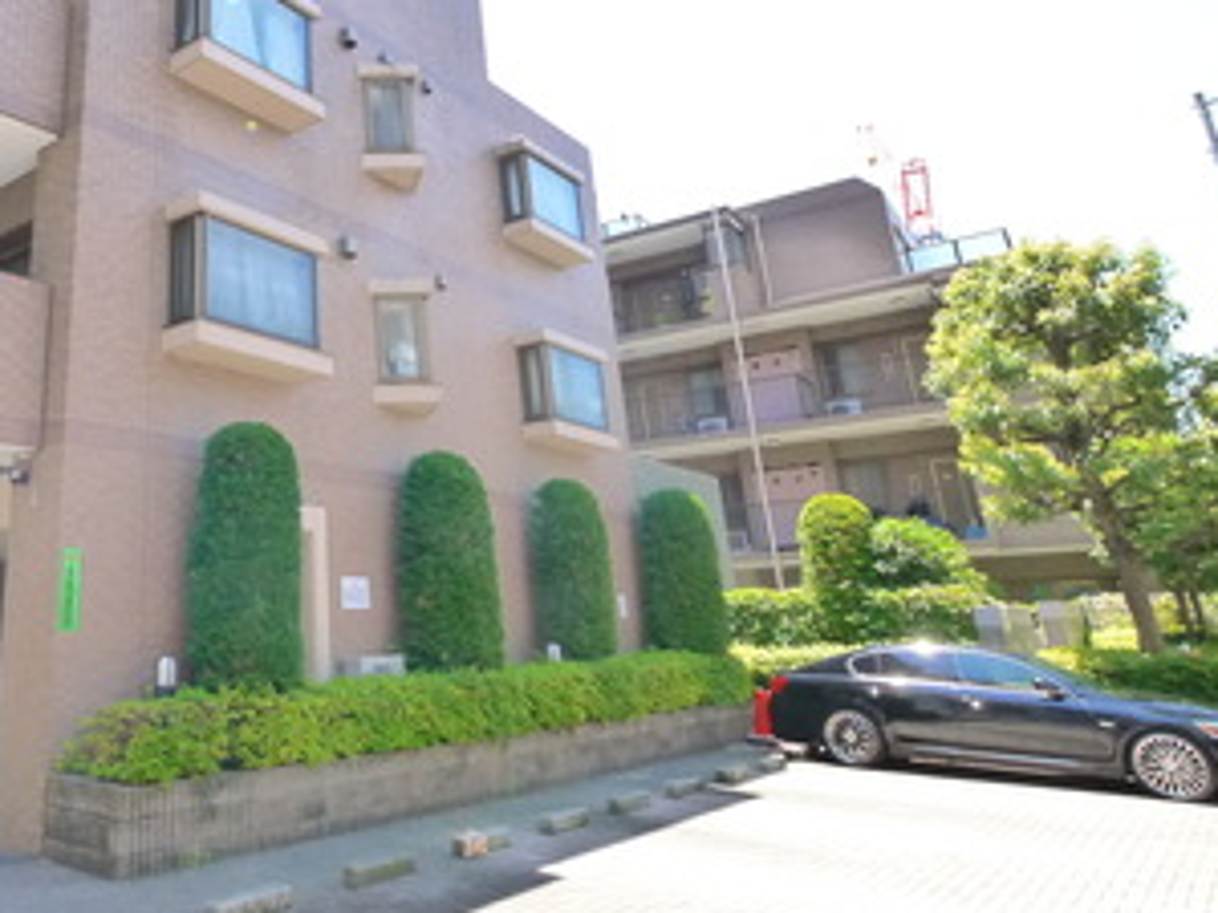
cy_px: 288
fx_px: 985
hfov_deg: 59.4
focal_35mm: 28
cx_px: 276
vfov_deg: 48.7
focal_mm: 7
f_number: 5.6
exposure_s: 1/200
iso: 640
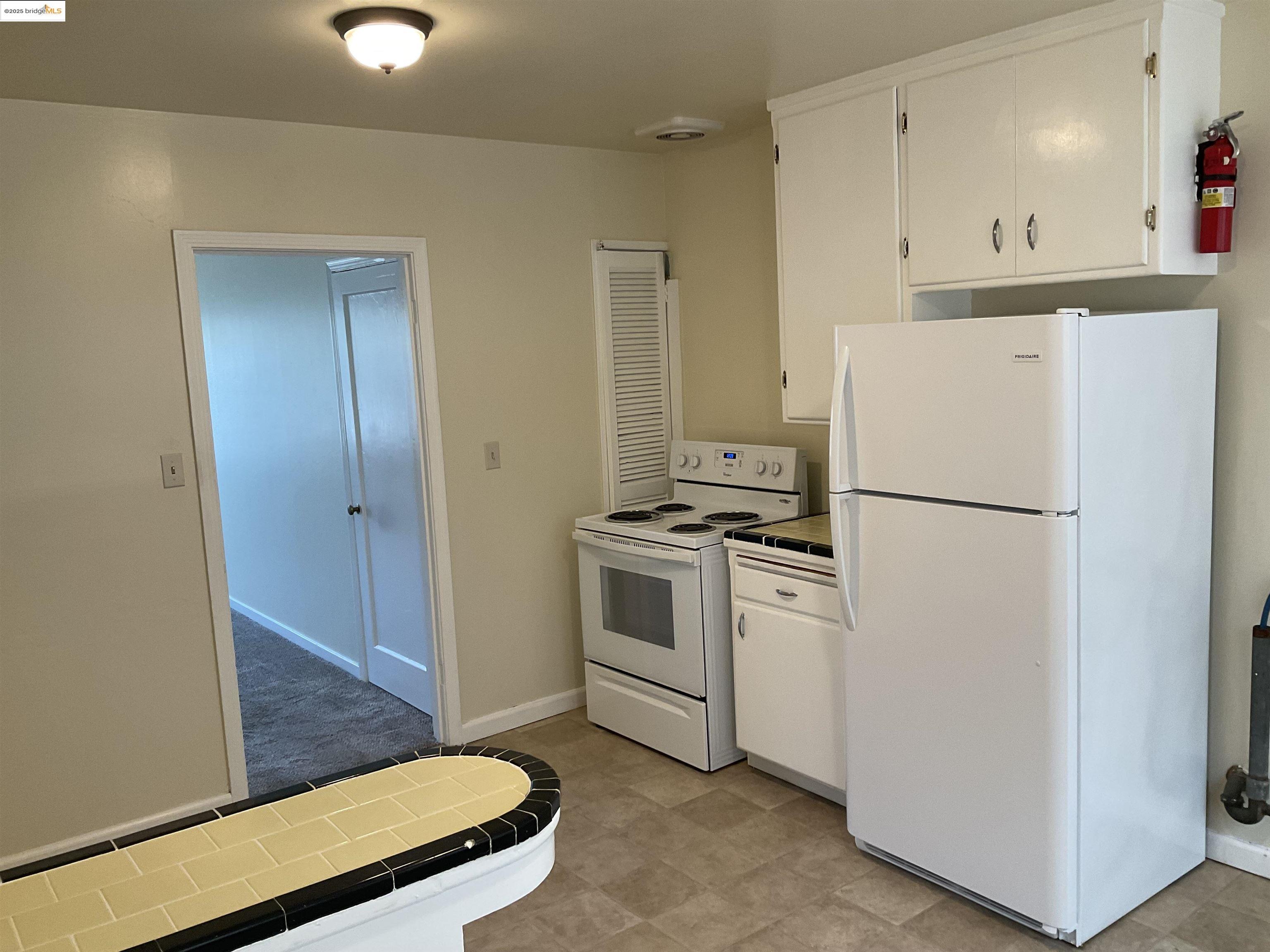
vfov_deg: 48.2
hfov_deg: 61.7
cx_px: 635
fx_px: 1064
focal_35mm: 29
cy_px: 476
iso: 64
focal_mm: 3
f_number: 1.8
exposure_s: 1/60
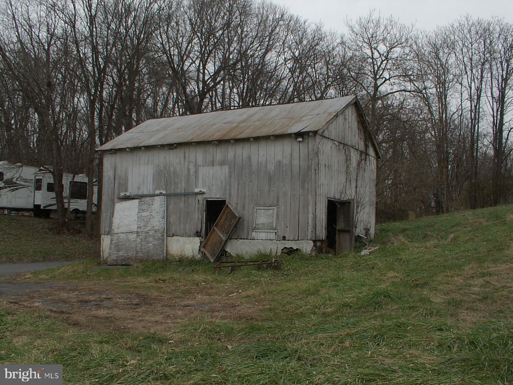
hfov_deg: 50.1
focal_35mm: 37
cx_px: 256
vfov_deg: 38.7
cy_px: 192
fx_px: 548
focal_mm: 5.8
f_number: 5.6
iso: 100
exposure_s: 1/125
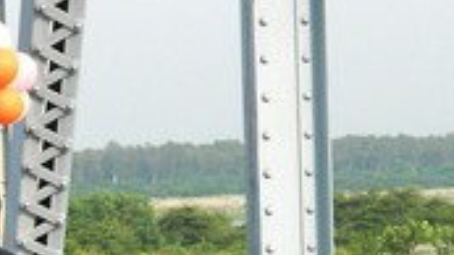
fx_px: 3007
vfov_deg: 4.8
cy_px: 405
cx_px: -63
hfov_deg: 8.6
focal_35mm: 250
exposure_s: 1/320
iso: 80
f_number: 5.3
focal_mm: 11.6
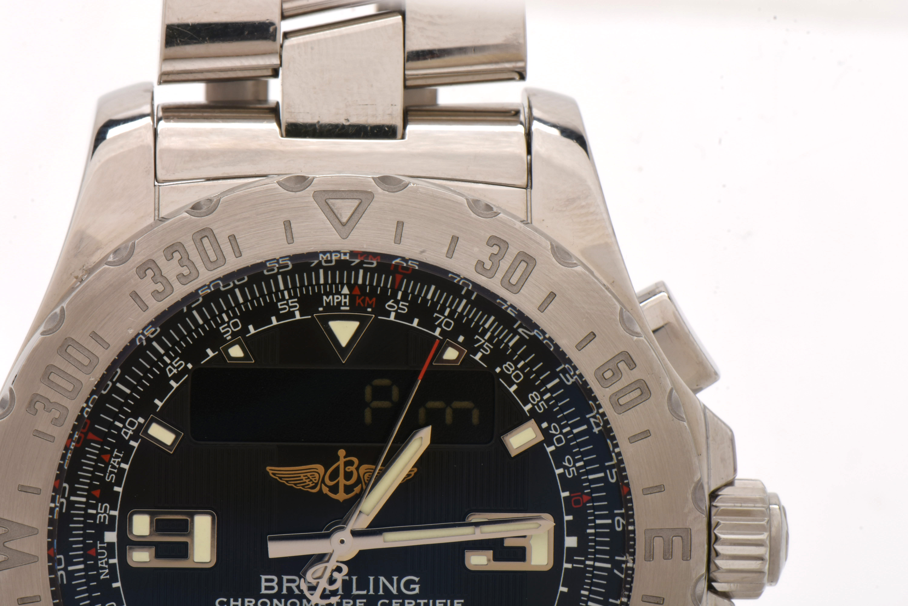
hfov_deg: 16.1
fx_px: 3216
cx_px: 454
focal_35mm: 128
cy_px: 303
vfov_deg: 10.8
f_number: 25
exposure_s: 1/100
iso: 100
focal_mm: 85
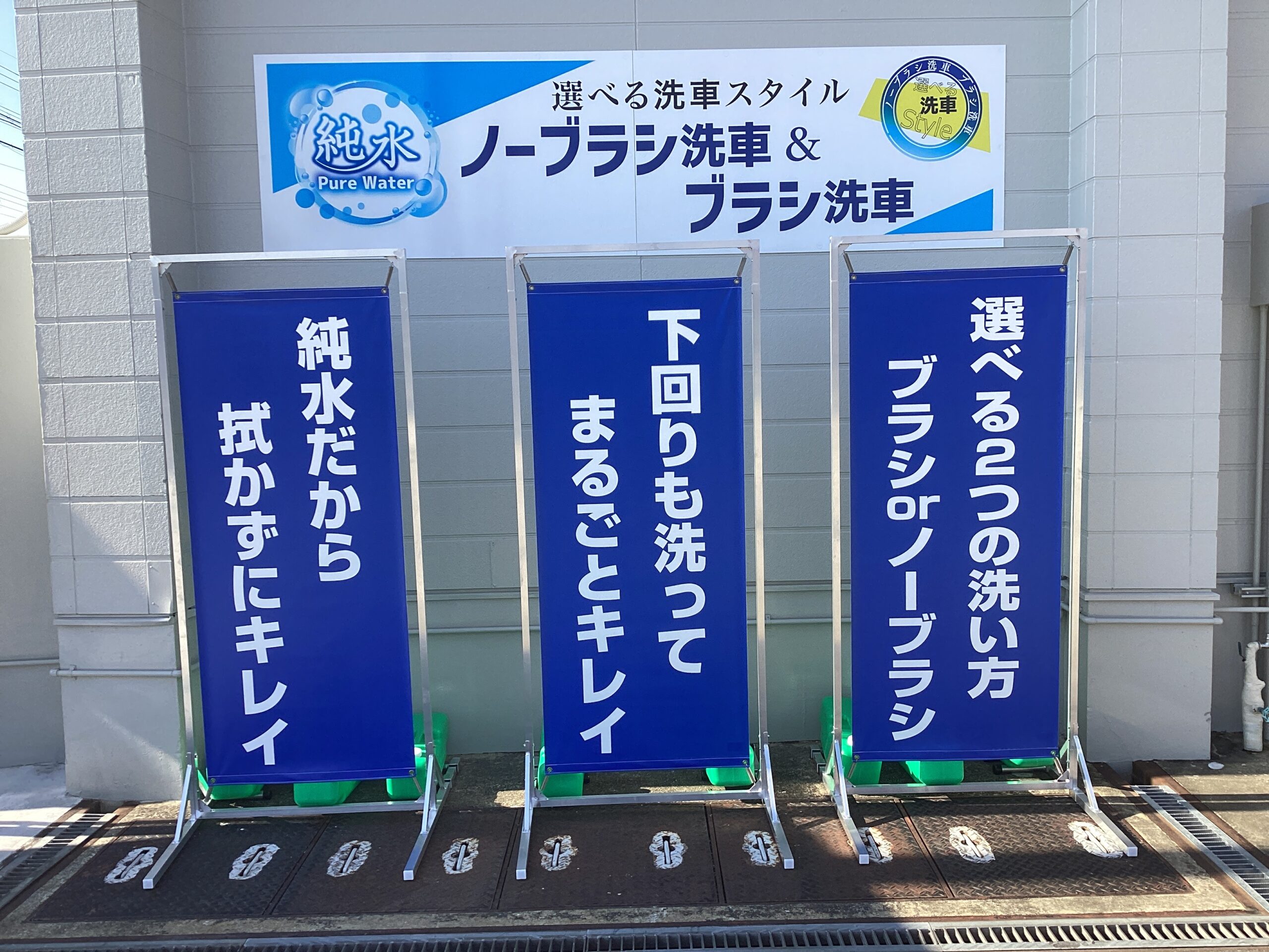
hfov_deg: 58.4
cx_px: 634
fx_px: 1136
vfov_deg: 45.4
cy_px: 476
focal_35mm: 31
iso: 25
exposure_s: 1/595
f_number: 2.4
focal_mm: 3.3
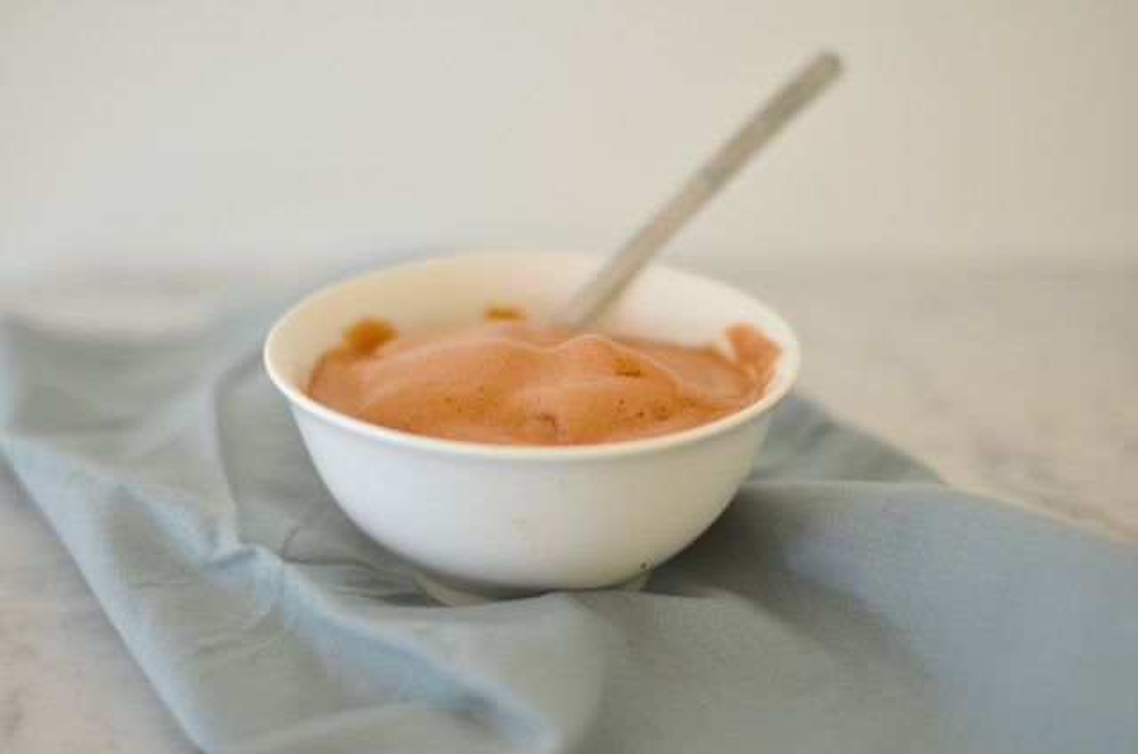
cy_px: 377
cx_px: 569
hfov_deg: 27.0
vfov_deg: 18.1
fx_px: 2366
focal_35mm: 75
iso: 640
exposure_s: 1/25
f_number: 1.6
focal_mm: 50
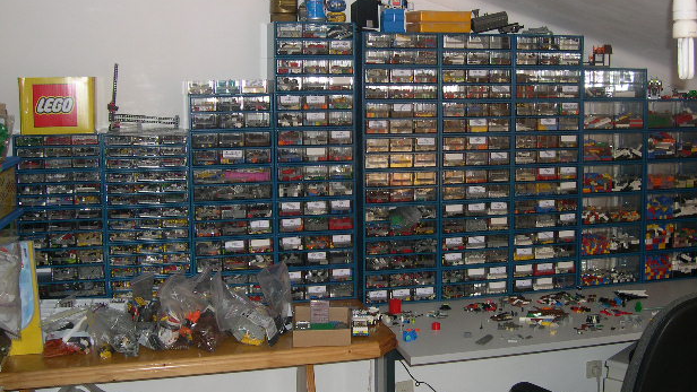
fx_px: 795
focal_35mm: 43
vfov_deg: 27.7
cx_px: 361
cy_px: 165
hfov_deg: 47.3
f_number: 2.8
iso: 100
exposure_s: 1/60
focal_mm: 8
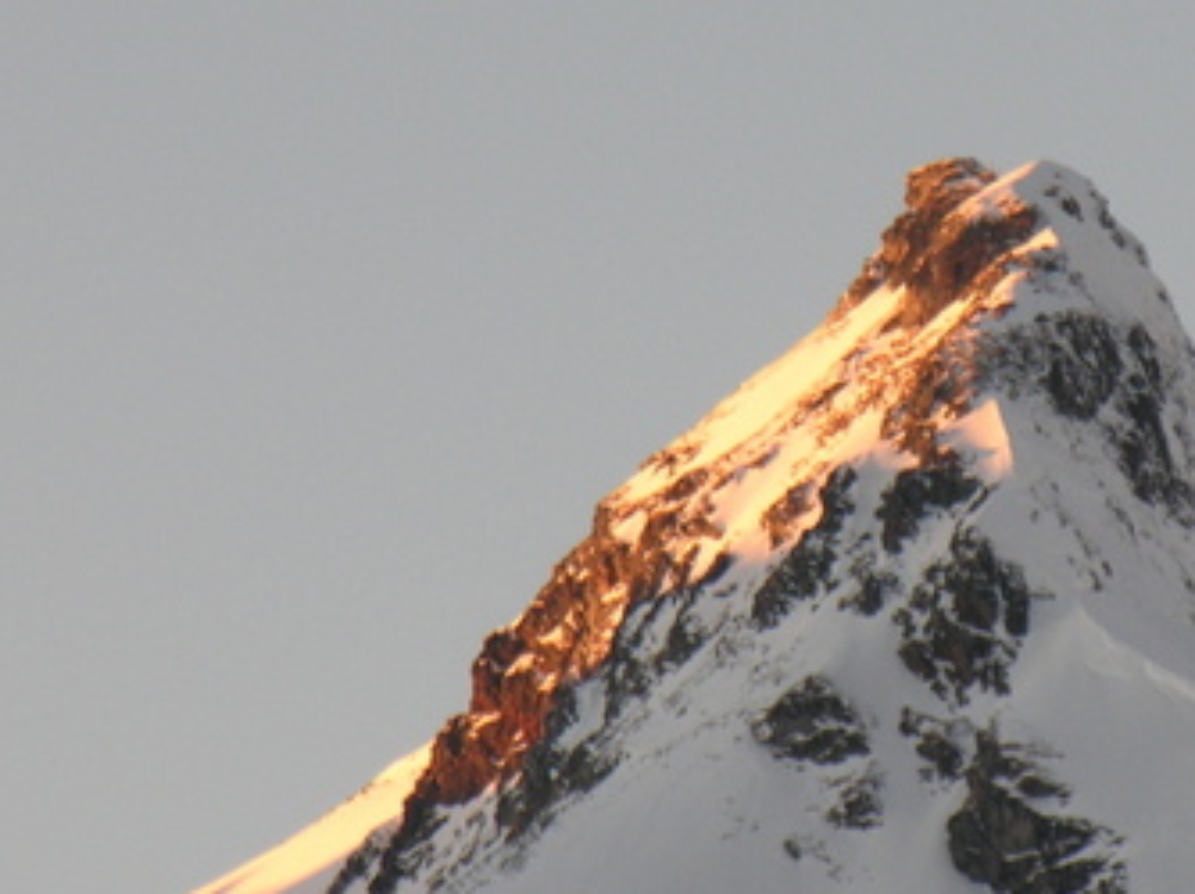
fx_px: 25321
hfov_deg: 2.7
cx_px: 1020
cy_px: 320
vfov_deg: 2.0
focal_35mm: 734
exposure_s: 1/105
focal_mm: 89
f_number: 5.2
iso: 100
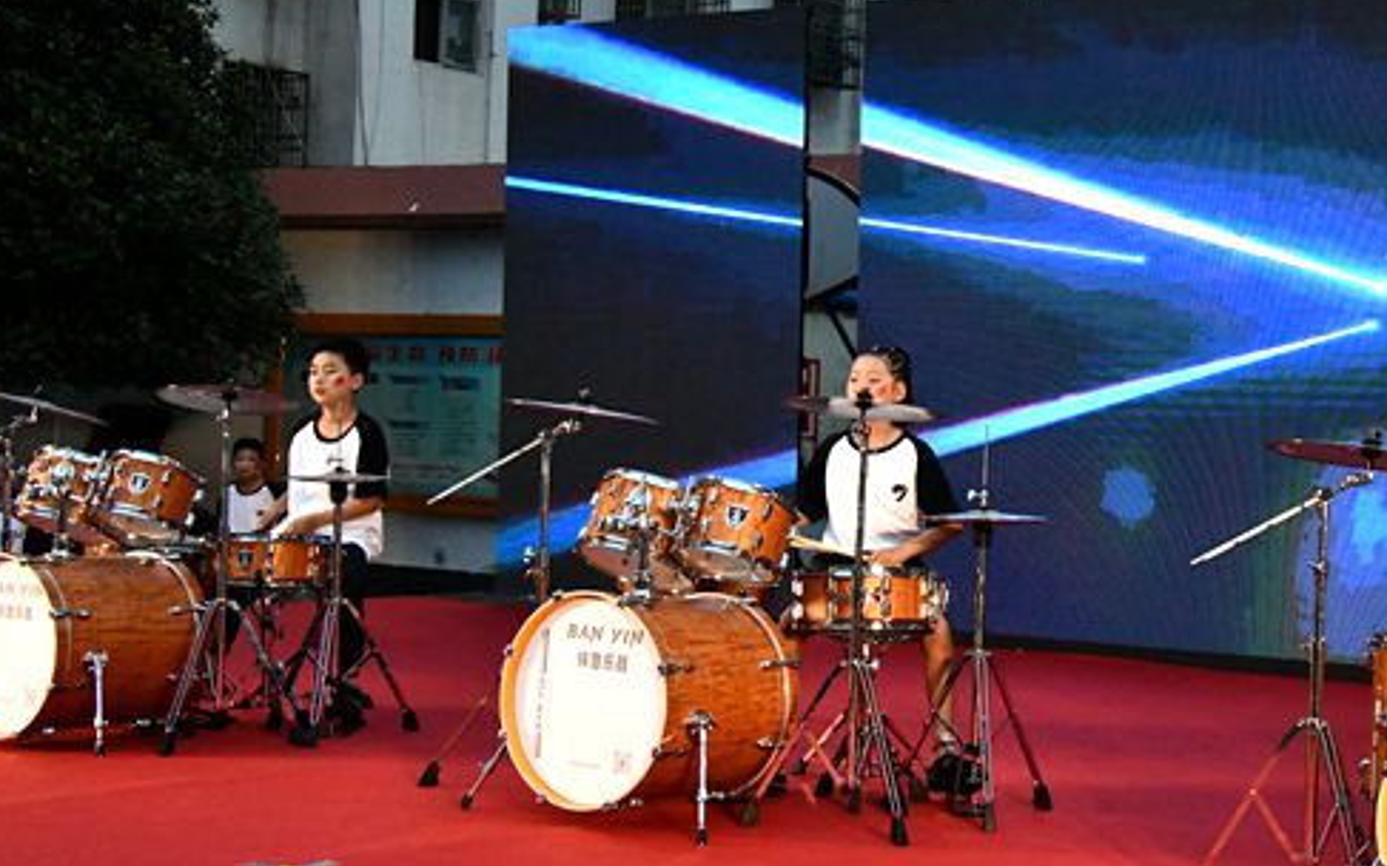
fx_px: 2532
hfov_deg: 30.1
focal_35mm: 67
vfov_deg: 19.4
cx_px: 1054
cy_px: 423
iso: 6400
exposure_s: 1/125
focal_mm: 40
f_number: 8
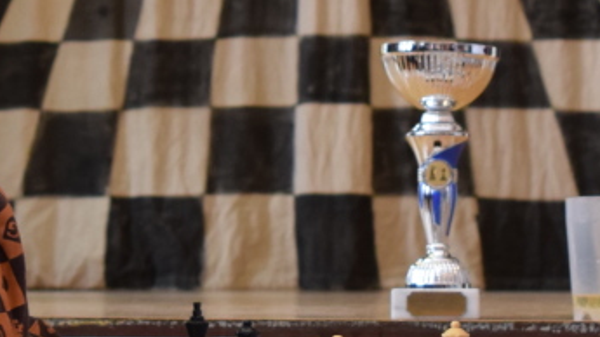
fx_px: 1957
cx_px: 287
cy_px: 114
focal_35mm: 123
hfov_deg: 17.4
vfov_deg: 9.8
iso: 800
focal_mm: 18
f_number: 4
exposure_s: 1/60
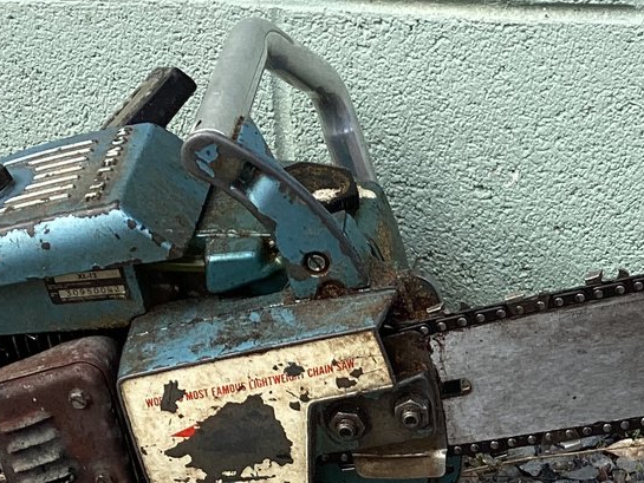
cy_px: 436
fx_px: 1600
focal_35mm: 86
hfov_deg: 22.3
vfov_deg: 16.9
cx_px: 560
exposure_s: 1/482
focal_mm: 3.3
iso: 25
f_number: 2.4
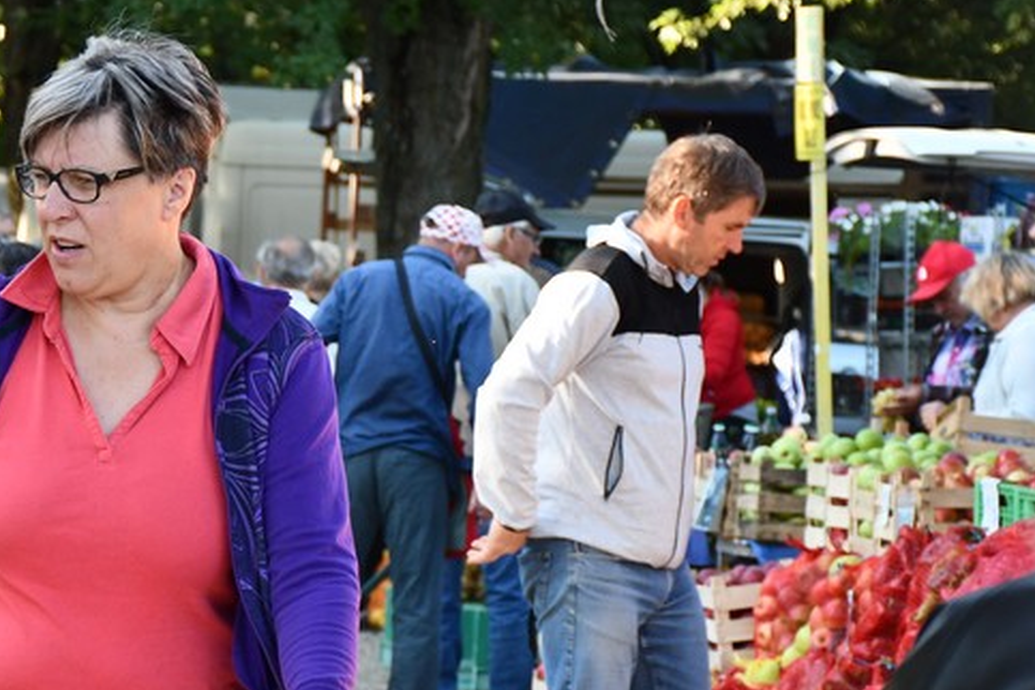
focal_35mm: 210
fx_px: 6037
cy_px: 548
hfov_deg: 9.7
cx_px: 26
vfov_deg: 6.5
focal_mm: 66
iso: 800
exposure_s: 1/400
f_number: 5
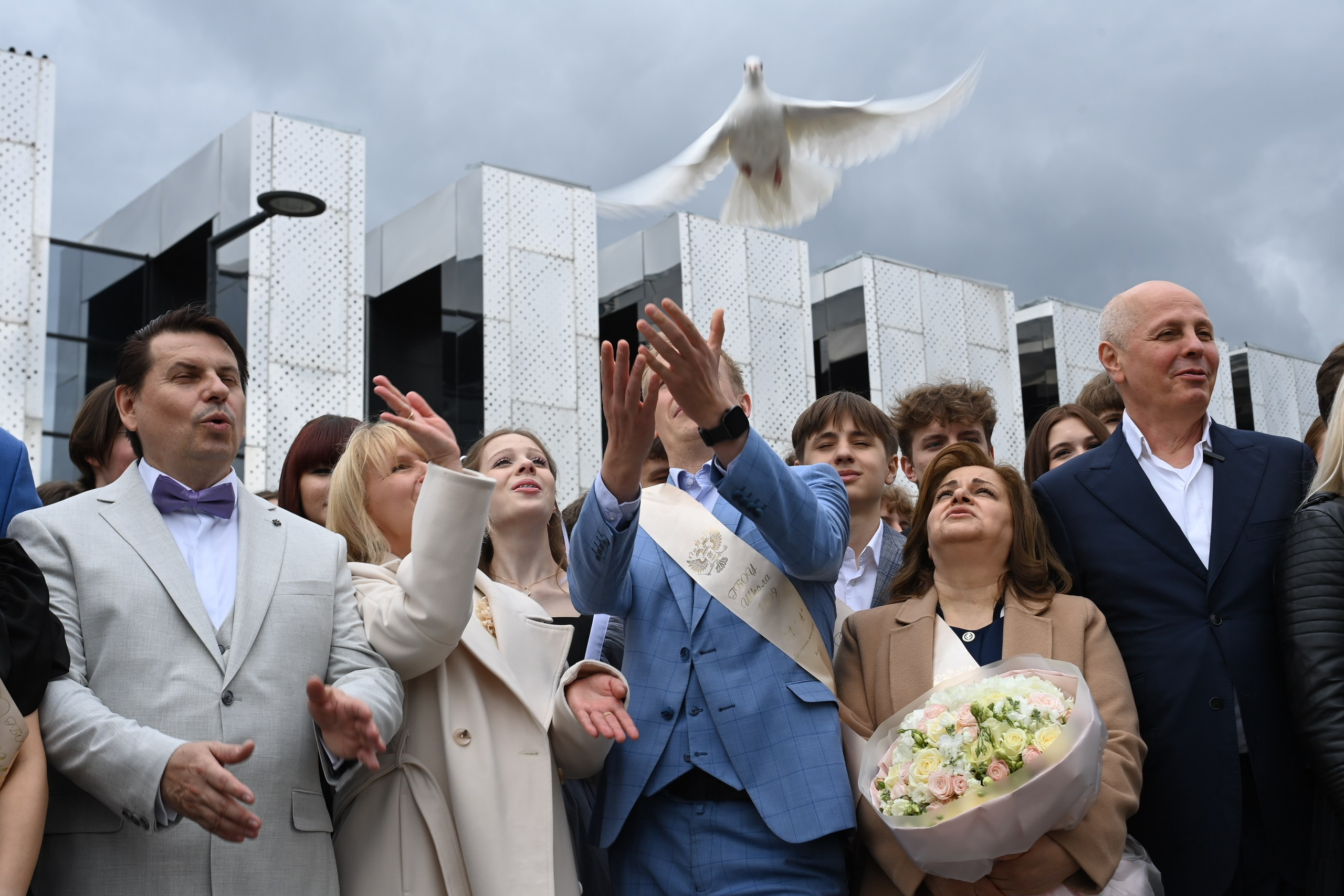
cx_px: 672
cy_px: 448
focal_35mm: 50
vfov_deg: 27.0
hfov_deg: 39.6
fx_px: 1867
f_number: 9
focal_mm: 50
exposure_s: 1/250
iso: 125
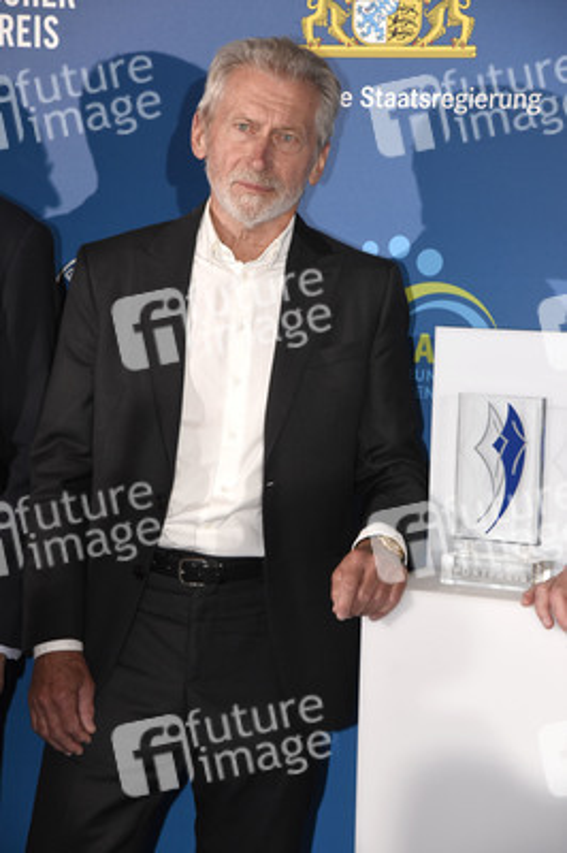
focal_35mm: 100
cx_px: 284
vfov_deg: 20.4
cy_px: 426
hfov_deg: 13.7
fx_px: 2366
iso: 2500
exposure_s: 1/80
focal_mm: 100
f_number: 6.3
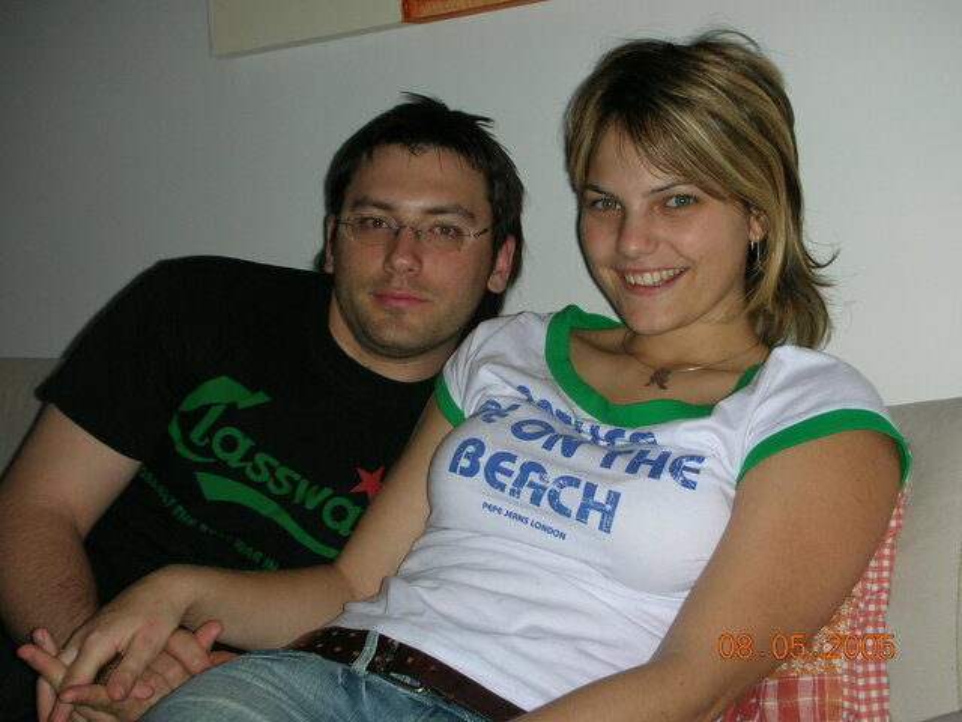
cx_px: 481
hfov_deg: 31.7
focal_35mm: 61
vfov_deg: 24.0
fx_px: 1695
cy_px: 361
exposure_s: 1/120
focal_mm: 10.1
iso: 86
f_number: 4
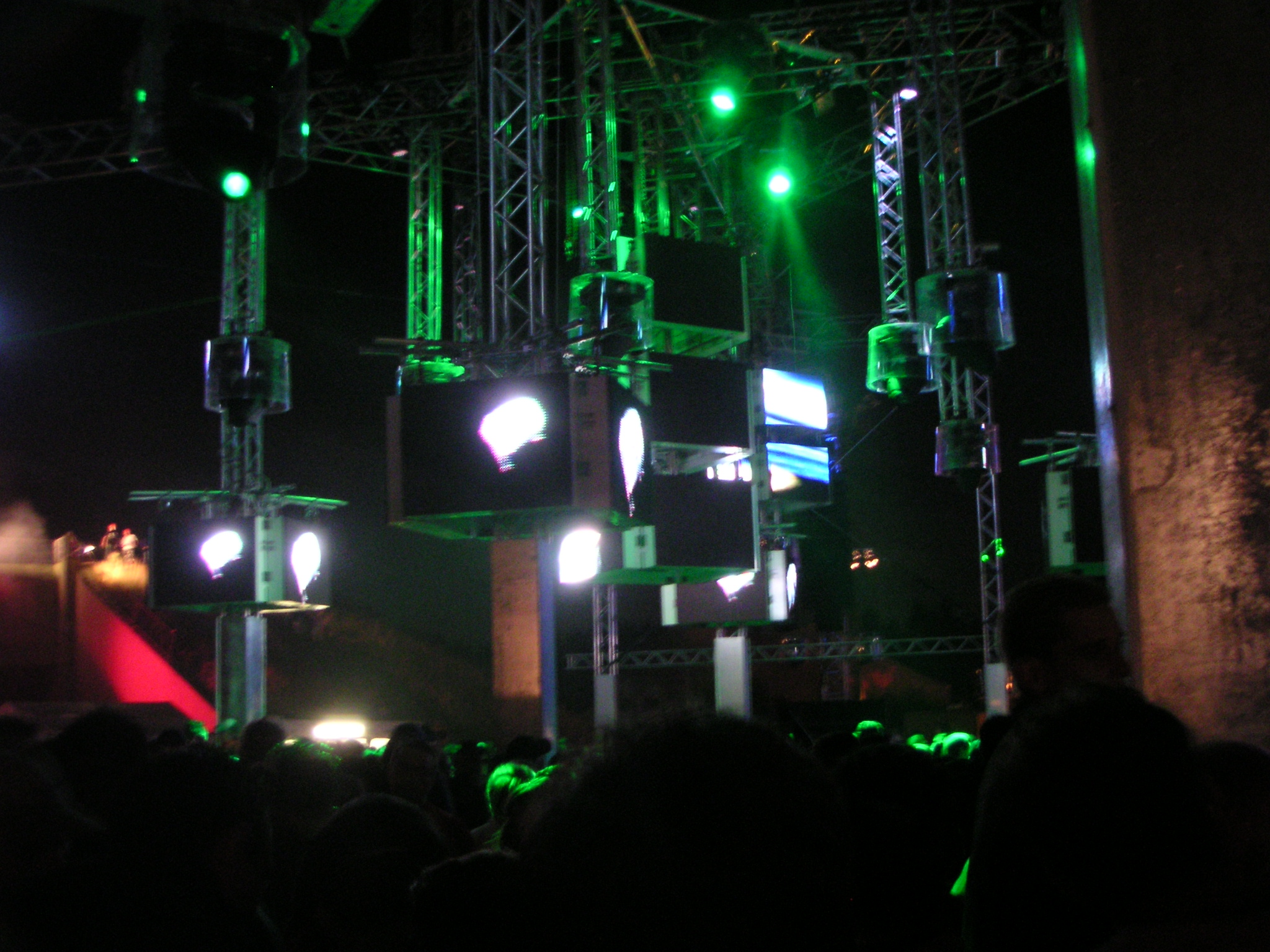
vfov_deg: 37.7
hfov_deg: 49.0
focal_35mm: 38
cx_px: 635
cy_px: 476
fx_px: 1394
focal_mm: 6
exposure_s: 1/4
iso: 200
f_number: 2.8
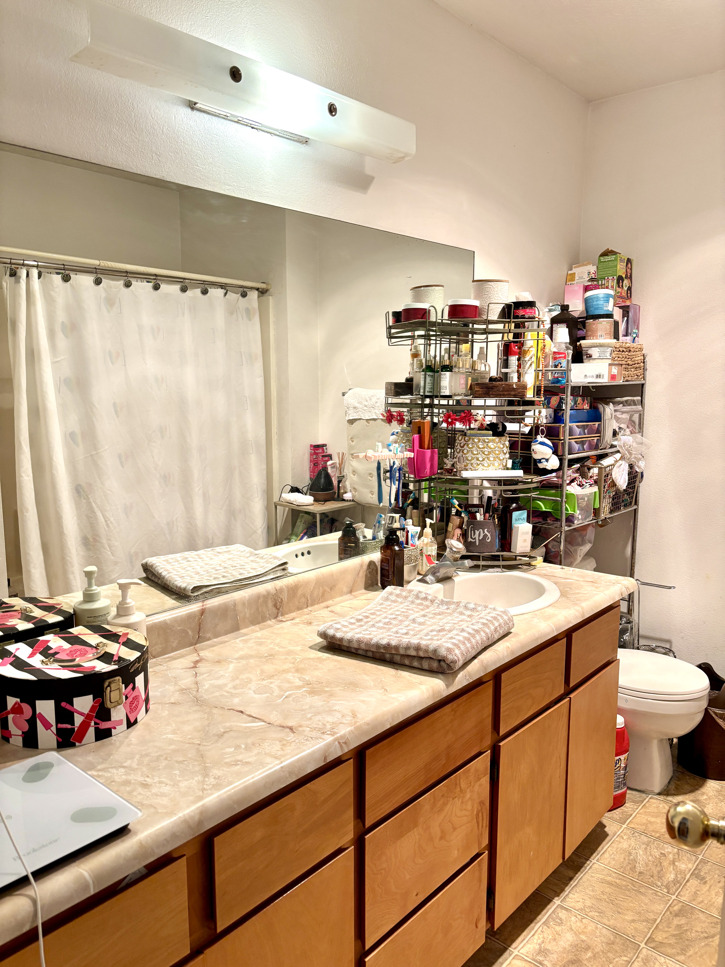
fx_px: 726
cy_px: 484
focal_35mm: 26
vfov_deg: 67.3
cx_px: 362
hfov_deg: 53.1
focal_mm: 5.96
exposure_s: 1/120
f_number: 1.6
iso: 125
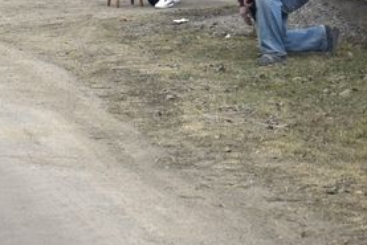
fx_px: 2278
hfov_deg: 9.2
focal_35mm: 223
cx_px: 42
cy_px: -76
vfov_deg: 6.1
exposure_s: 1/800
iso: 400
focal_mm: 55
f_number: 5.6
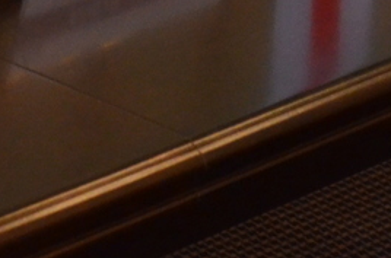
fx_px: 2913
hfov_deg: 7.3
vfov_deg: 4.9
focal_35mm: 269
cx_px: -441
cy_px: -341
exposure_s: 1/160
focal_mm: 30
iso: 1600
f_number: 4.2
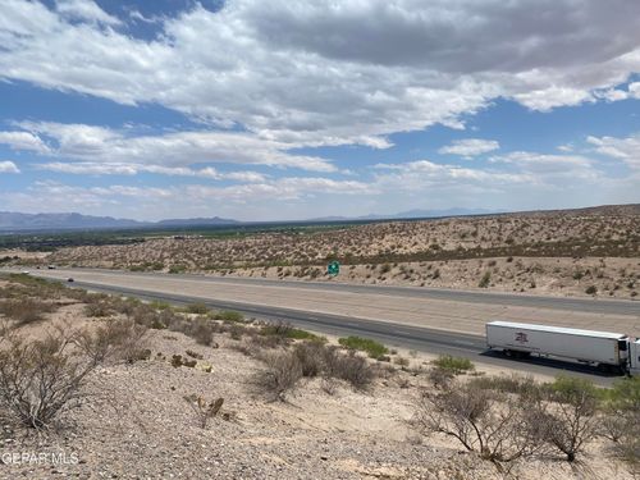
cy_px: 240
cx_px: 320
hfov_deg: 67.3
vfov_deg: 53.1
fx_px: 481
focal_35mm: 26
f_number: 1.8
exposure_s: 1/6410
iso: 32
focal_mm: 4.25
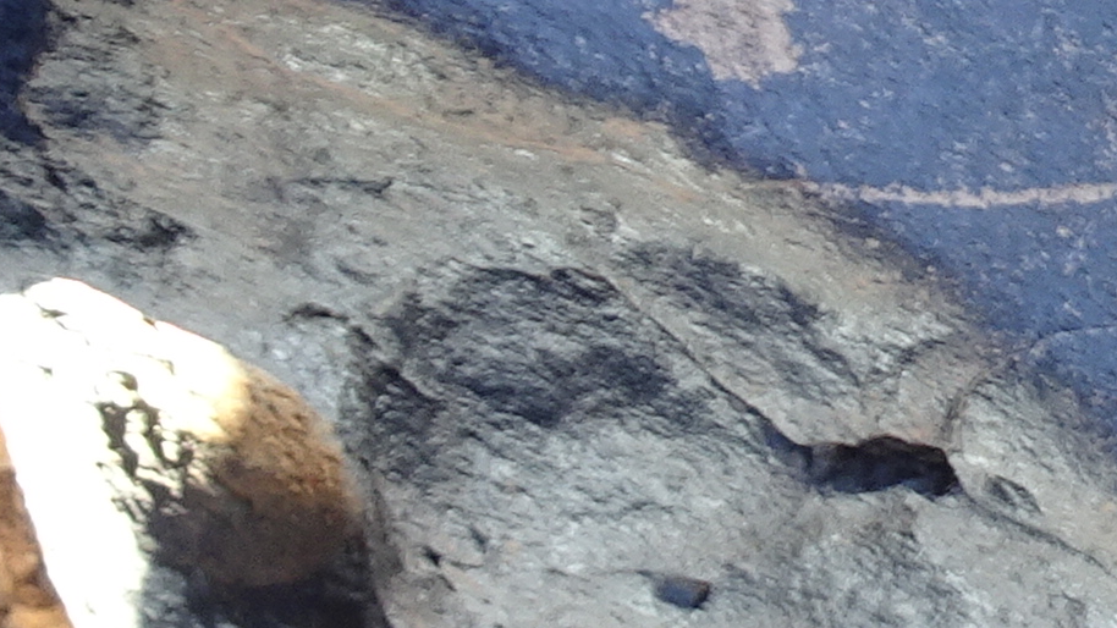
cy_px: -347
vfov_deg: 8.5
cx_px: 1996
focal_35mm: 140
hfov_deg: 13.7
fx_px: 4146
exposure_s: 1/40
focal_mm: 4.1
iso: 80
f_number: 3.5
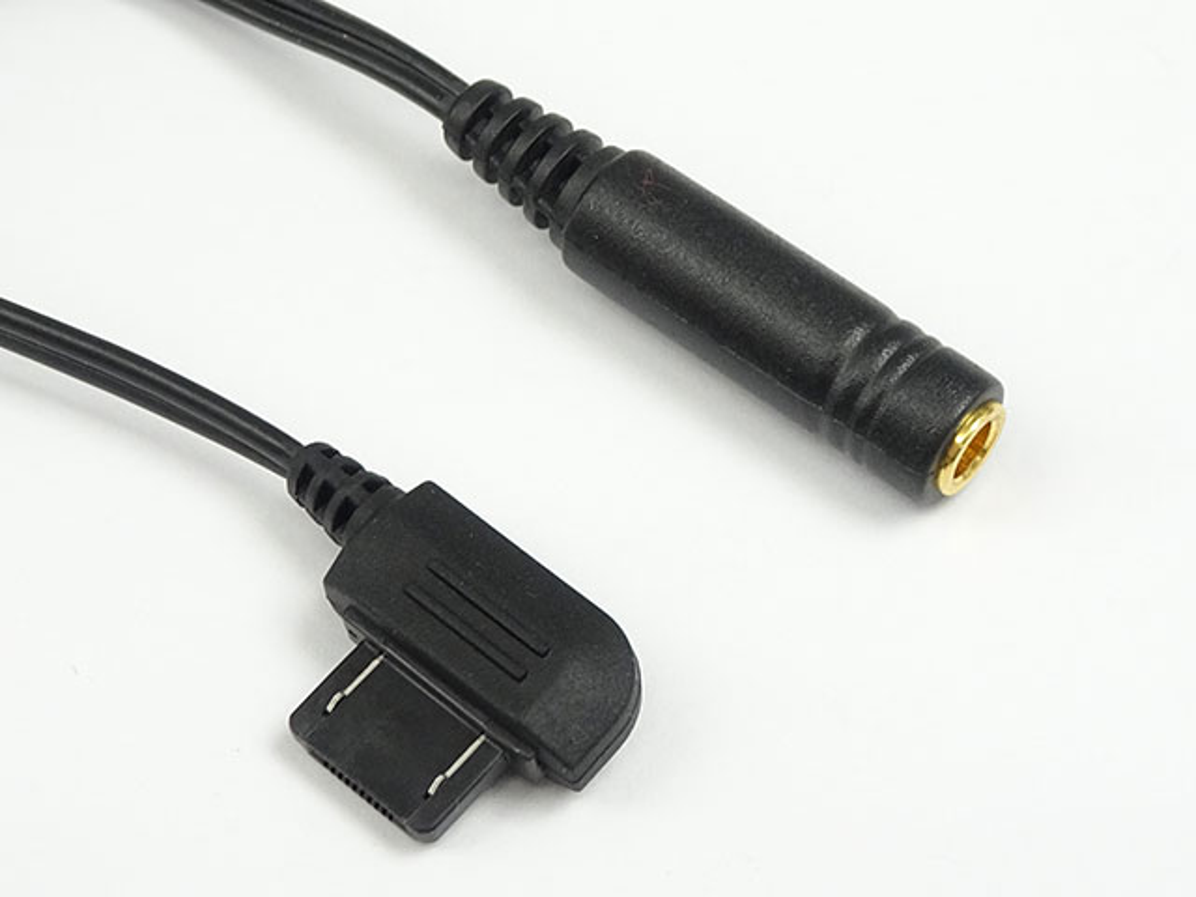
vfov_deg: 29.1
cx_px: 598
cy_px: 448
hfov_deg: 38.2
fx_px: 1728
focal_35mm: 50
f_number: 4.5
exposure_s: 1/50
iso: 125
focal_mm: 8.51
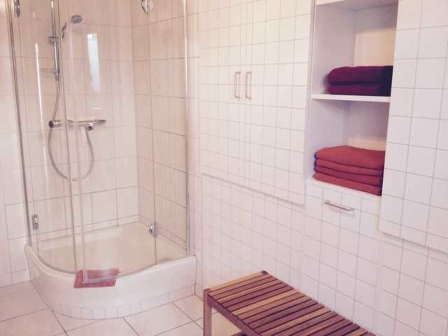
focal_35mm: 35
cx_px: 224
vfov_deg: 40.7
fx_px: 453
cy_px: 168
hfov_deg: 52.6
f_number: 2.4
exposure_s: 1/20
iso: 160
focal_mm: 4.28
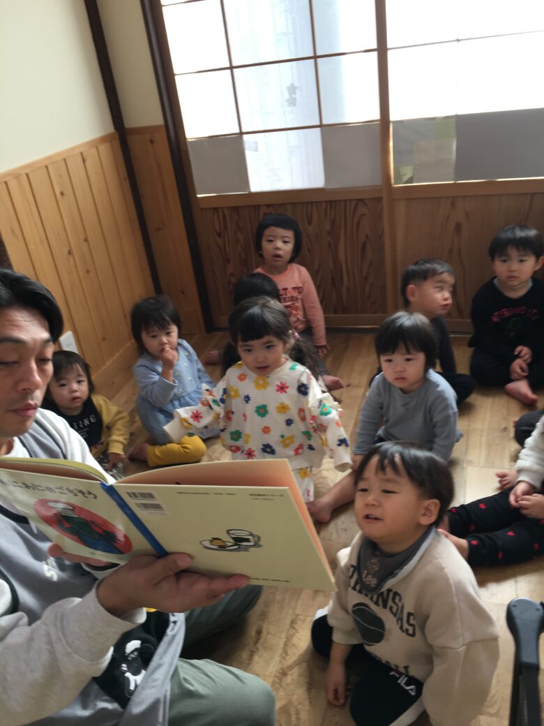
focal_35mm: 29
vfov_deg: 61.7
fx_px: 608
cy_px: 363
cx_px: 272
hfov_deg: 48.2
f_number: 2.2
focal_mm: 4.15
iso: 25
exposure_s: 1/60
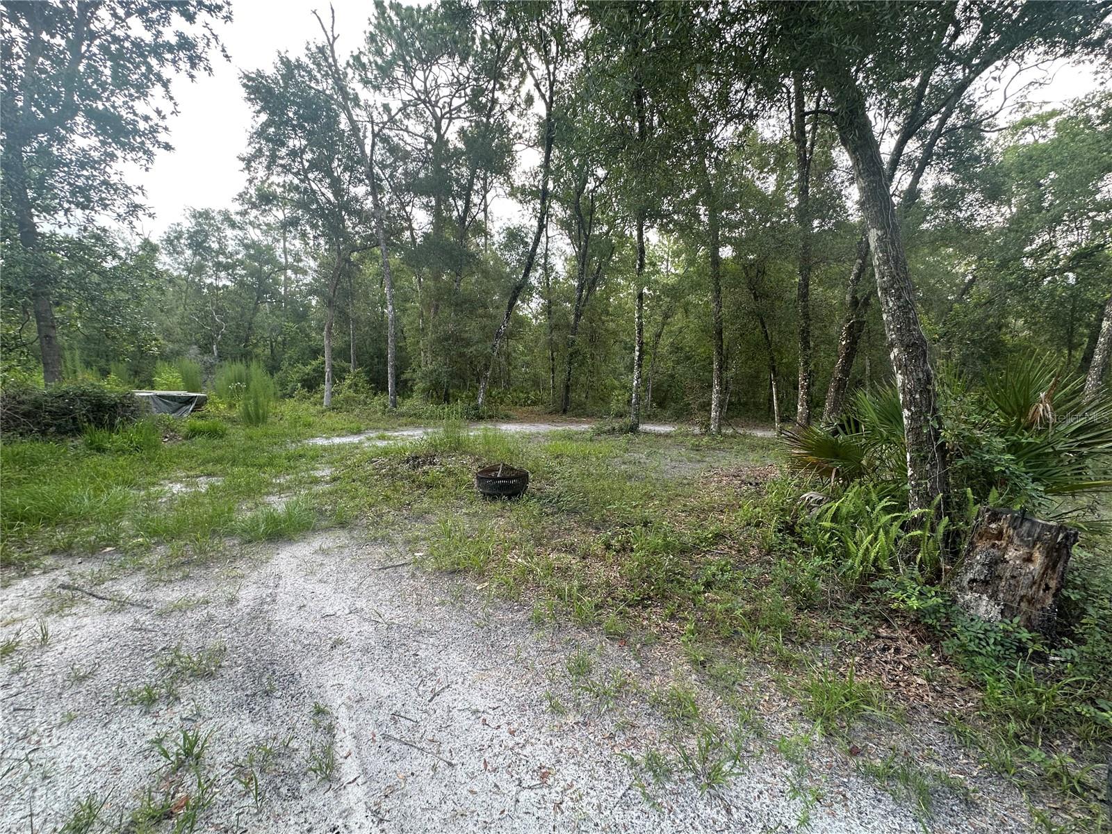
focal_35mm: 14
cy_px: 417
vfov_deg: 85.7
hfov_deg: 102.1
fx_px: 450
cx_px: 556
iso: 40
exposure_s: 1/99
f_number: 2.2
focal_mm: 2.22
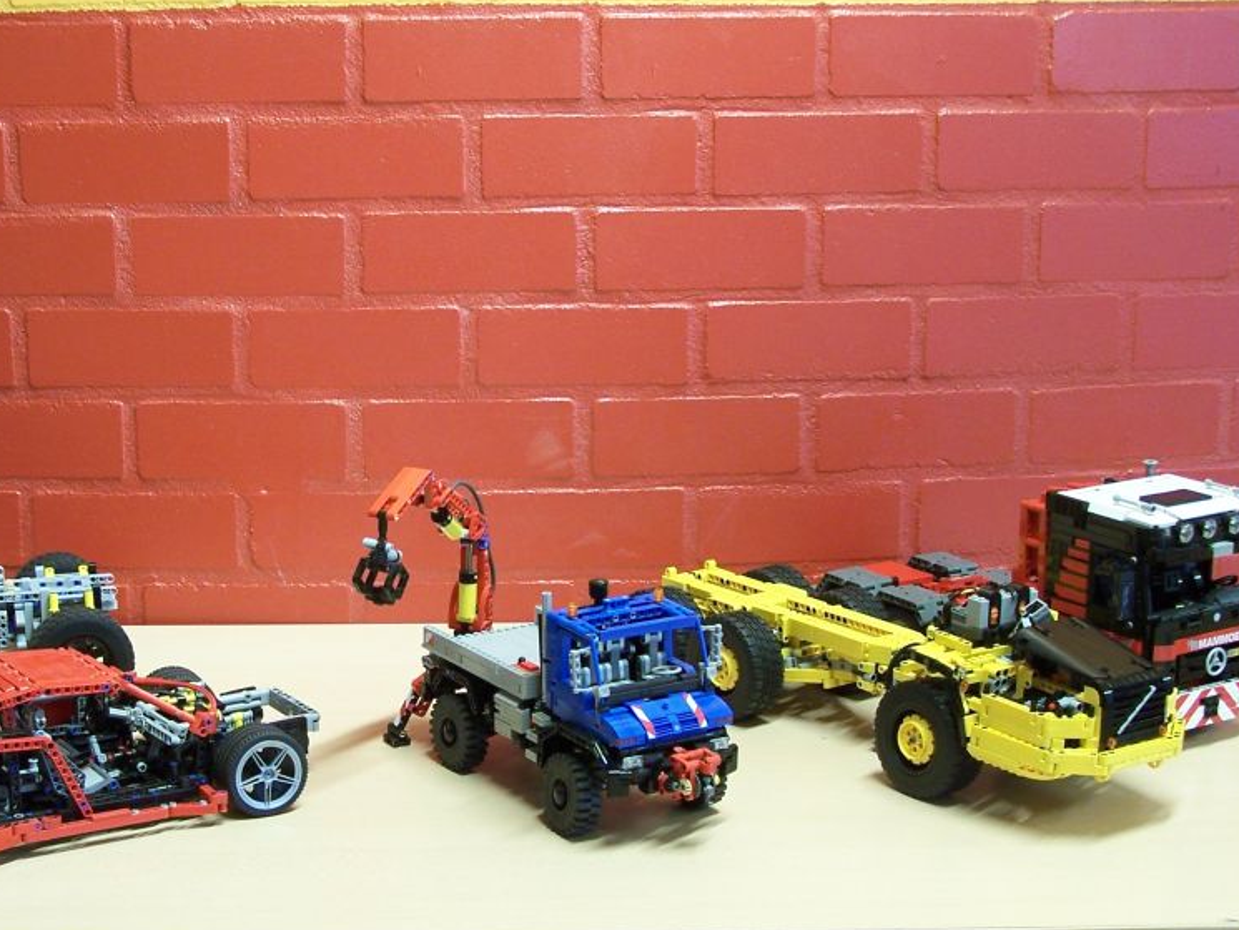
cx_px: 456
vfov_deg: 22.2
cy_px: 549
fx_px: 2363
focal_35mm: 66
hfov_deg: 29.3
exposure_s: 1/6
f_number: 3
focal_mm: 8
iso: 80
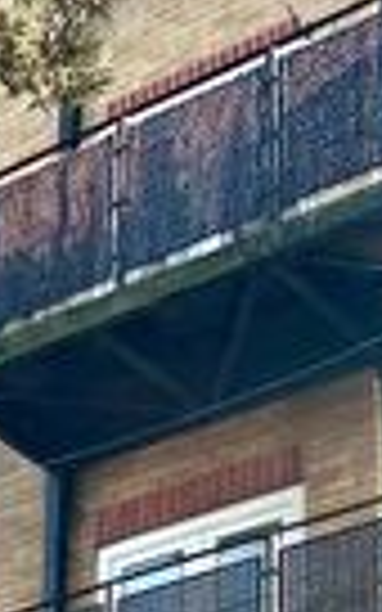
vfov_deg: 13.7
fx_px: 2365
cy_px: 974
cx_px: -436
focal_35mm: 142
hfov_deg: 8.6
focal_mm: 4.25
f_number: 1.8
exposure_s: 1/490
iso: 25
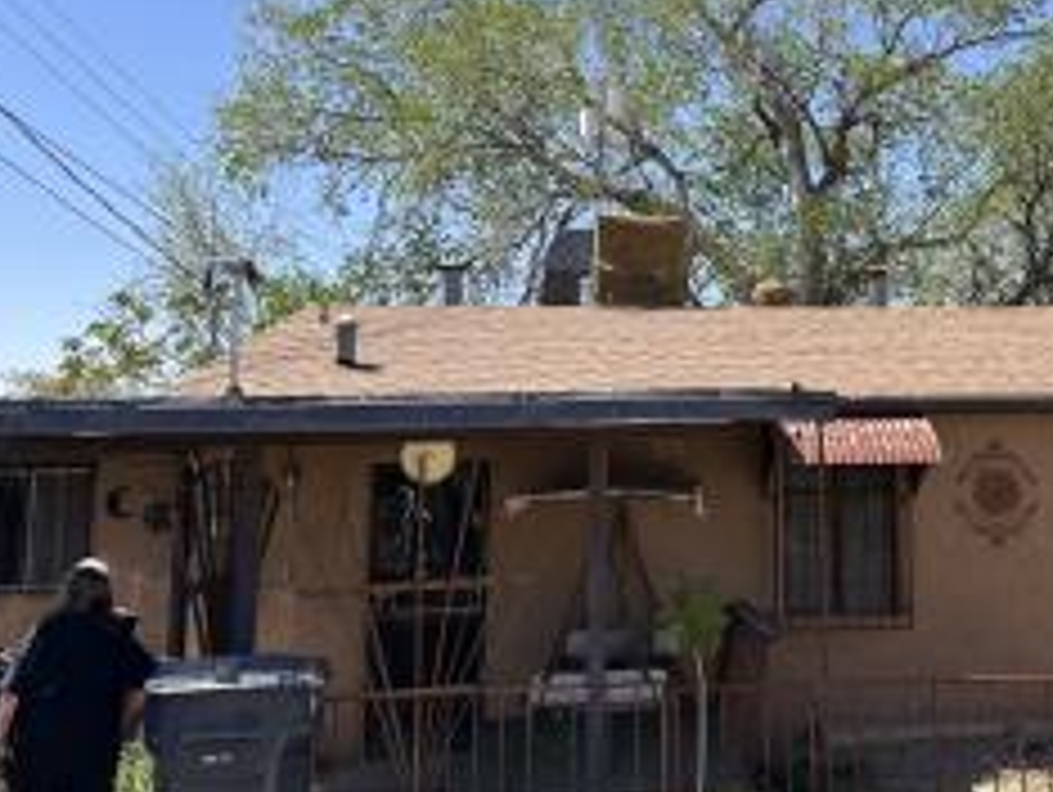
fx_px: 1248
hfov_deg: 43.8
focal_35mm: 41
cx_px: 828
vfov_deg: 34.8
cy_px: 261
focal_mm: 6.86
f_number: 1.78
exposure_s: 1/2967
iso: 80
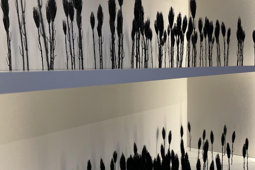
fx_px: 262
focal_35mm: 37
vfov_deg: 35.7
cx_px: 126
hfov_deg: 51.9
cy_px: 108
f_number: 1.6
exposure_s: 1/100
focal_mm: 4.2
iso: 100
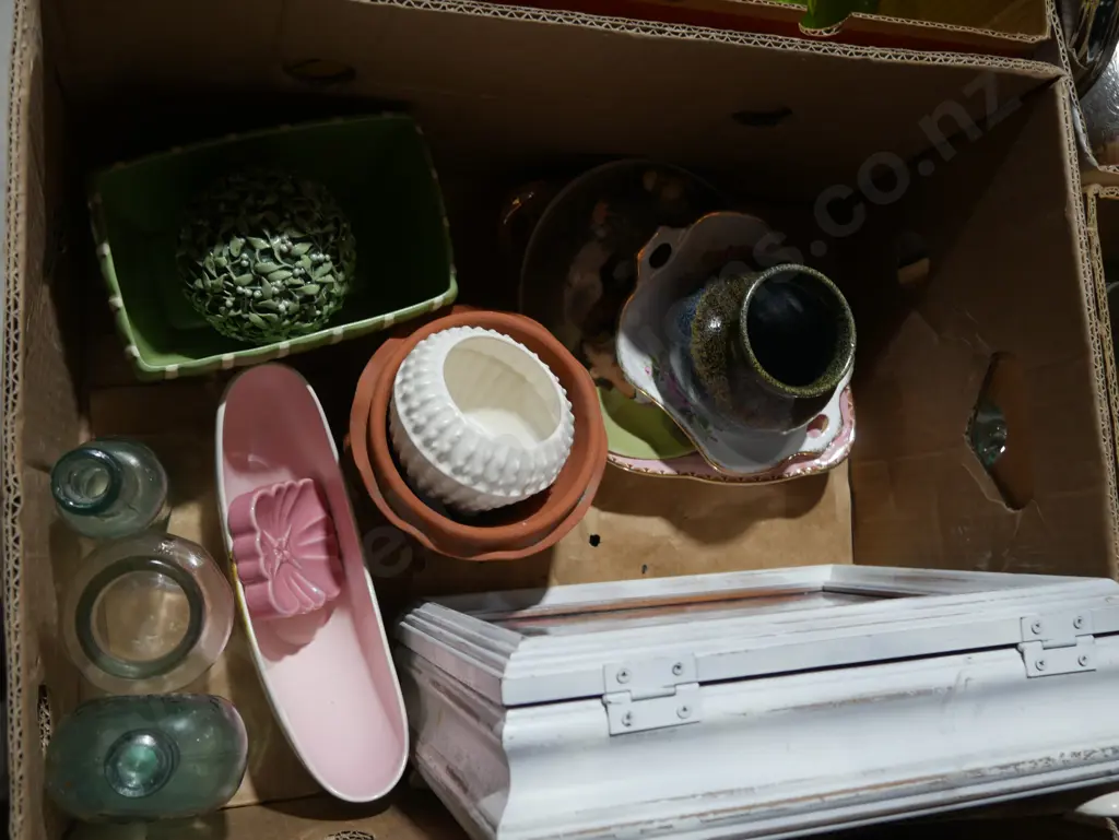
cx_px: 560
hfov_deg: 53.9
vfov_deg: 41.8
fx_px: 1100
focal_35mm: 34
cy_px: 420
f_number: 4
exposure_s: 1/60
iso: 250
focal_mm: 17
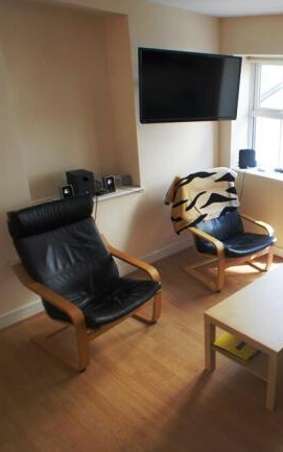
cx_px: 270
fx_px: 456
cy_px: 225
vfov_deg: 52.7
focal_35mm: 37
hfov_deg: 32.2
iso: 200
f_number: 3.5
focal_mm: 16
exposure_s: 1/40
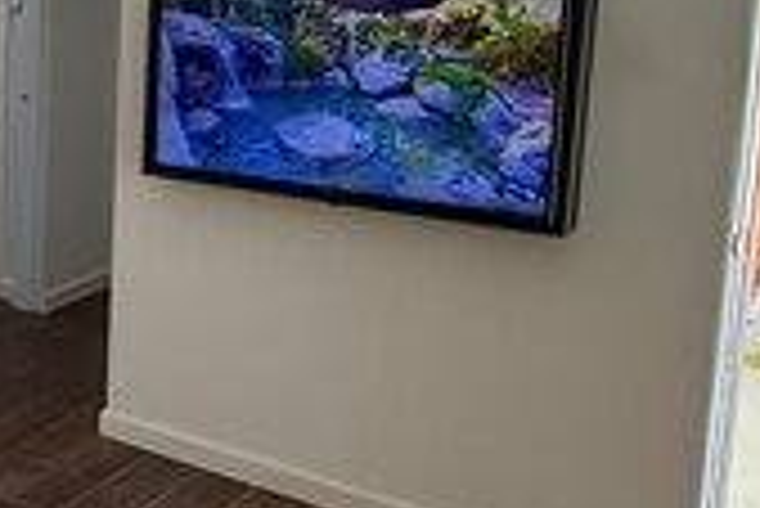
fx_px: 1162
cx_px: -297
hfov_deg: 28.0
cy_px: 94
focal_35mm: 55
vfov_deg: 24.2
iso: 160
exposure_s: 1/120
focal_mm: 2.22
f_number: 2.2
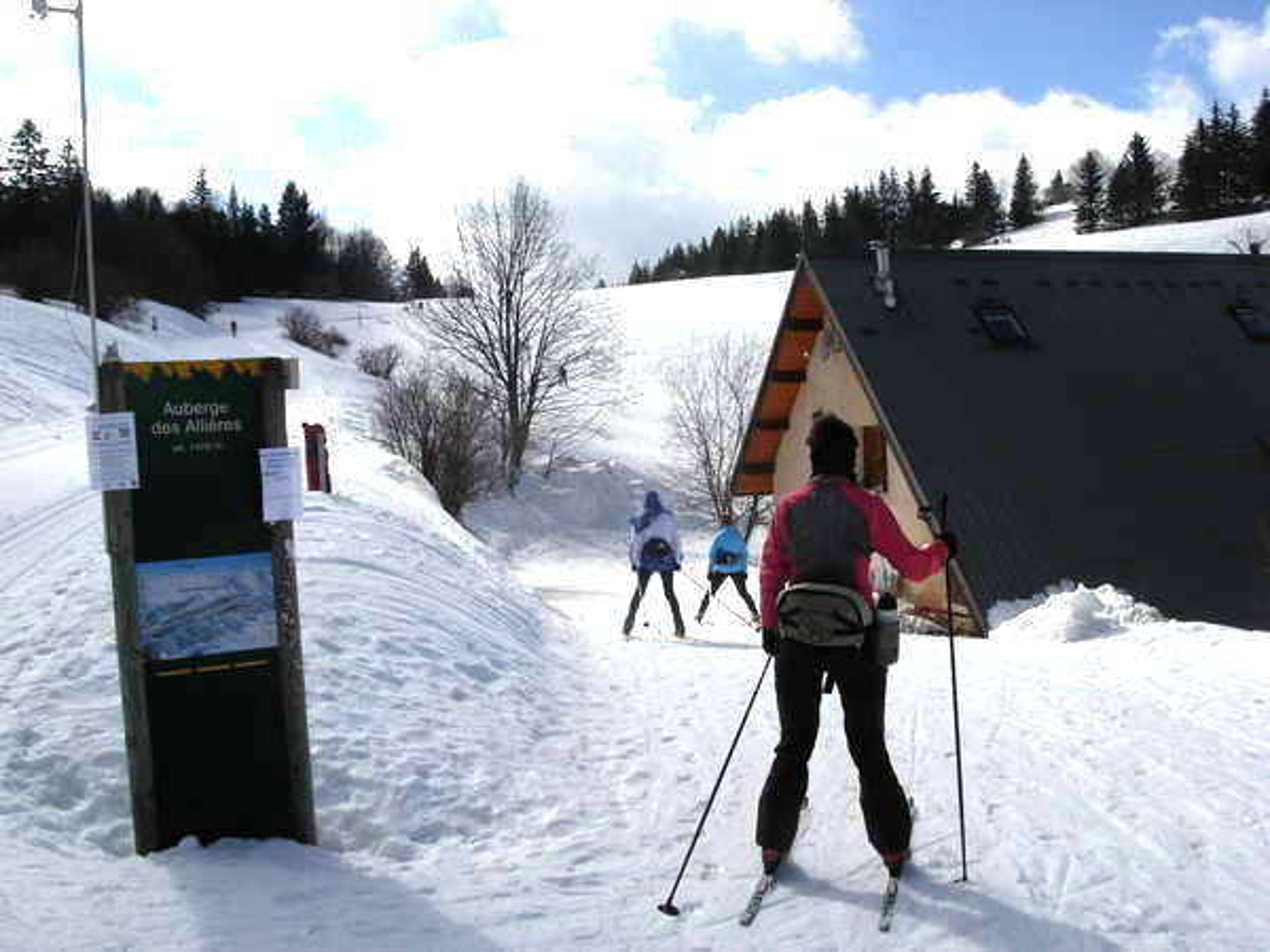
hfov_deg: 49.0
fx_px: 1394
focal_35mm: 38
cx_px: 635
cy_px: 476
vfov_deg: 37.7
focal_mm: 6.3
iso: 79
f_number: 4.9
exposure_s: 1/2048
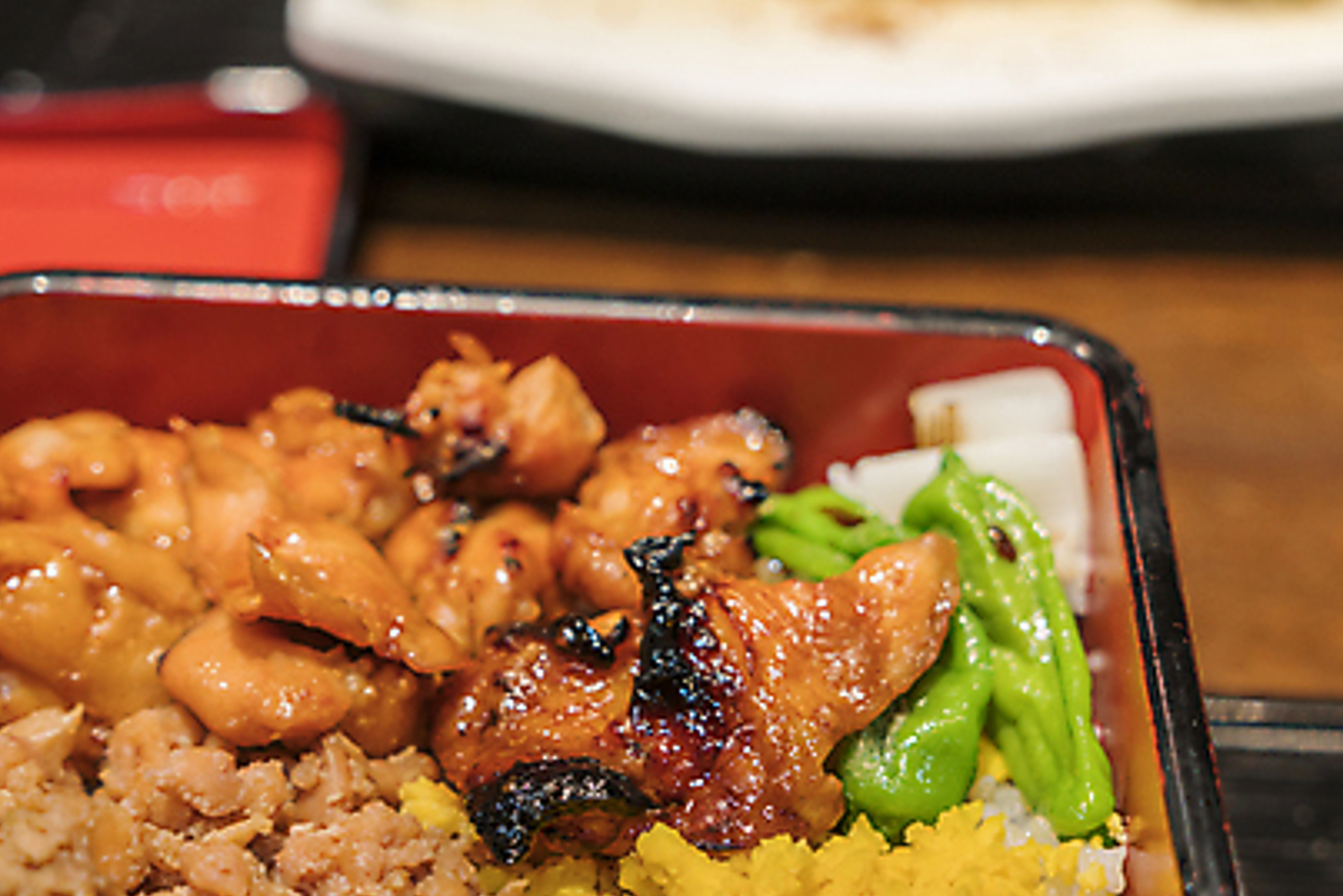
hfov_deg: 30.0
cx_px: 533
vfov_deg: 20.3
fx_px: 2500
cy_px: 606
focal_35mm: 67
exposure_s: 1/5
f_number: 4
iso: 400
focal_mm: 45
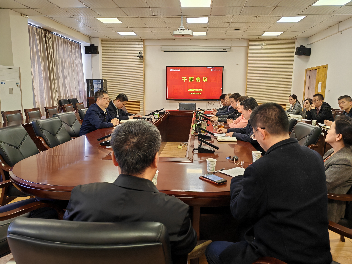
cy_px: 132
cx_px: 176
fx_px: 275
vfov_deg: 51.4
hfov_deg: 65.3
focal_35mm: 27
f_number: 1.95
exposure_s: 1/46
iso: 320
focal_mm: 5.52
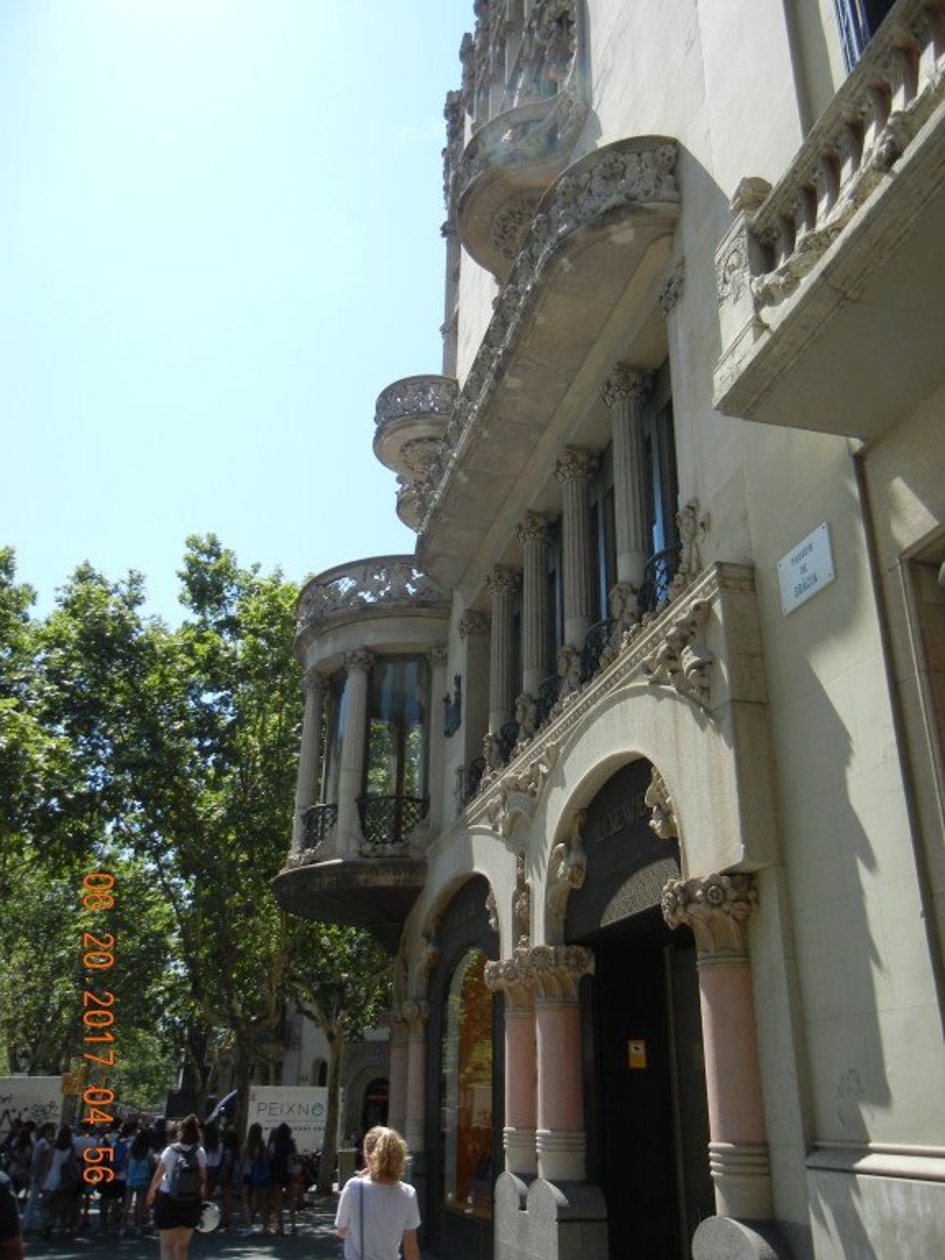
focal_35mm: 30
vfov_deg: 60.0
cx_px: 472
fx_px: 1092
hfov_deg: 46.8
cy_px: 630
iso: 160
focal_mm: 5.4
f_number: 3.5
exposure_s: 1/939
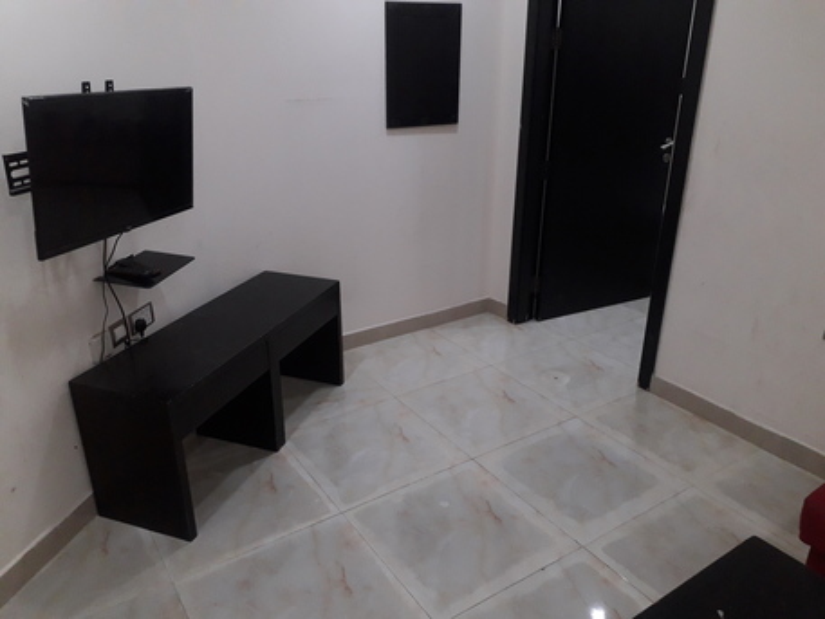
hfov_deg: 65.3
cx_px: 412
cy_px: 310
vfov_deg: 51.4
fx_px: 644
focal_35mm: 27
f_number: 1.9
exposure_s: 1/50
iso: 160
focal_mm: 3.6
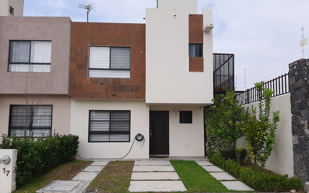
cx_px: 154
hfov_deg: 64.6
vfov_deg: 43.1
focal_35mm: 29
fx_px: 244
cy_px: 104
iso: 40
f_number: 1.7
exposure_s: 1/2558
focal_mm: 3.93
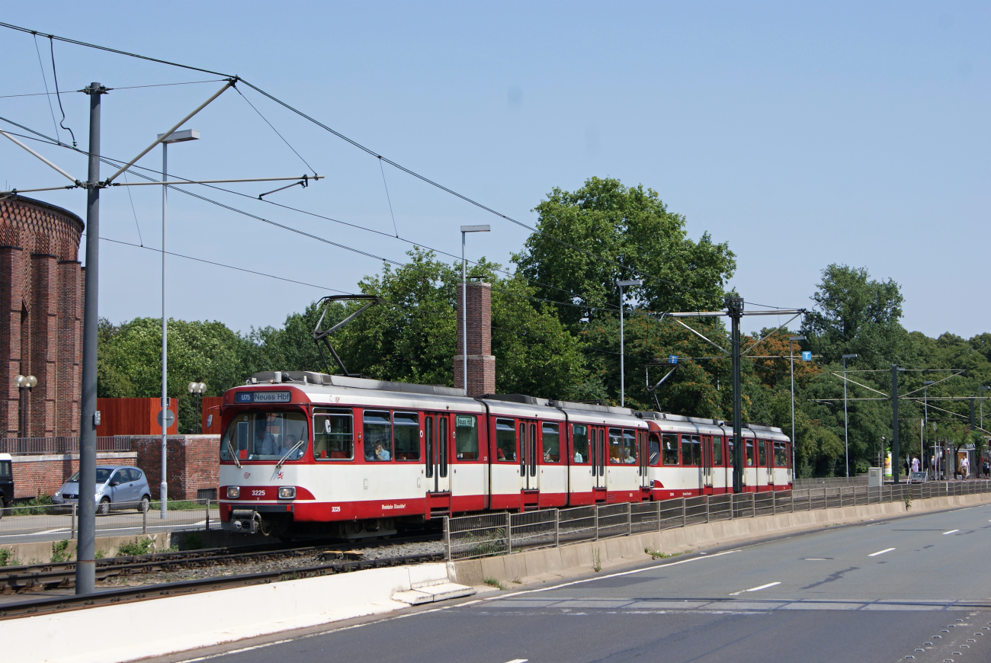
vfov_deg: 20.2
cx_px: 496
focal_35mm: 68
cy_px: 332
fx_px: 1860
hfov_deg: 29.8
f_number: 8
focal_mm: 45
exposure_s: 1/250
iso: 100
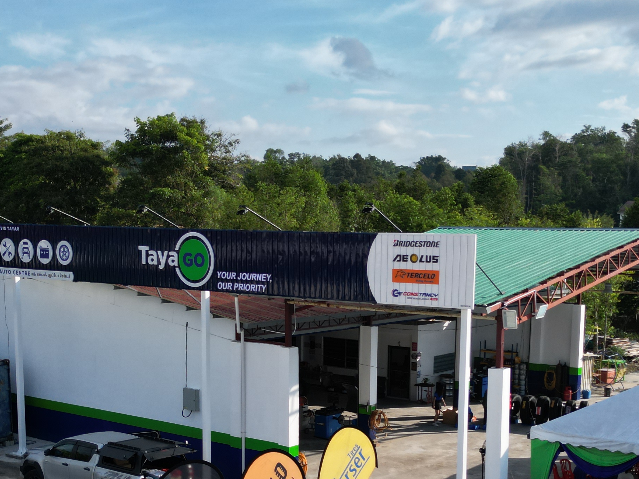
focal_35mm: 53
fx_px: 978
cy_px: 364
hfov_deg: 36.2
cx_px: 344
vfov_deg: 27.1
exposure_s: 1/3000
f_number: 1.7
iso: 130
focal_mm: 6.72
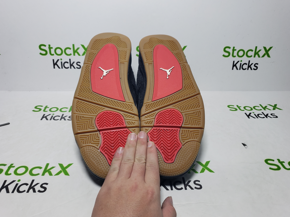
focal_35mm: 26
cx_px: 145
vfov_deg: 53.1
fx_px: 218
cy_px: 108
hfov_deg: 67.3
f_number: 1.5
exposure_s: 1/467
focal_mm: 4.3
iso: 50
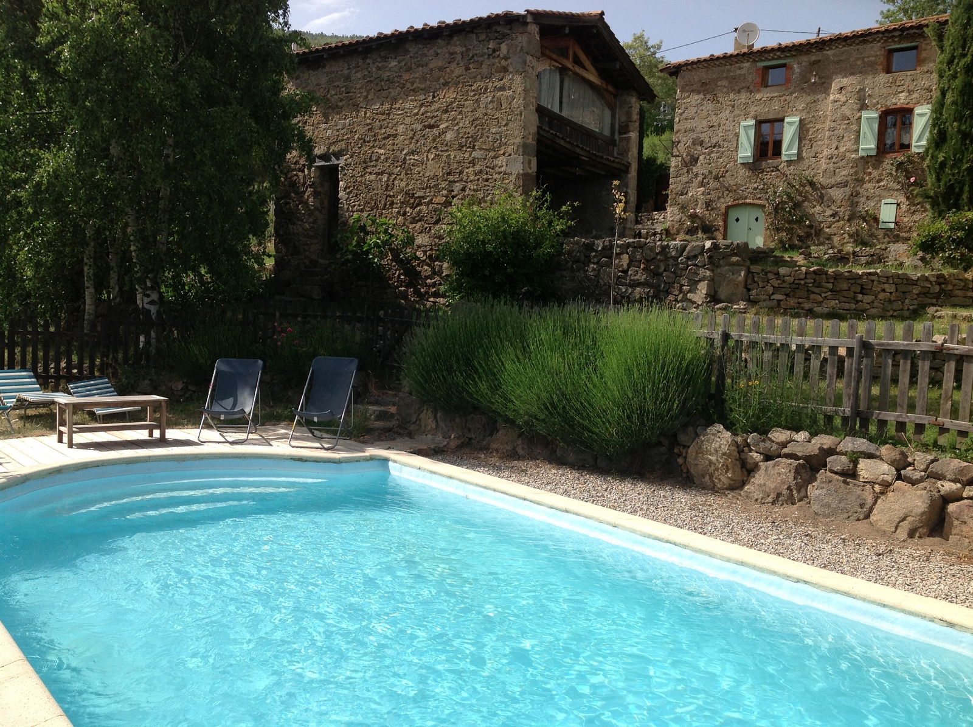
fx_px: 982
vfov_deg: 40.6
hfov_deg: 52.7
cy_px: 364
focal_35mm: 35
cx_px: 486
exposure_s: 1/1513
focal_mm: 4.28
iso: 50
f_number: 2.4
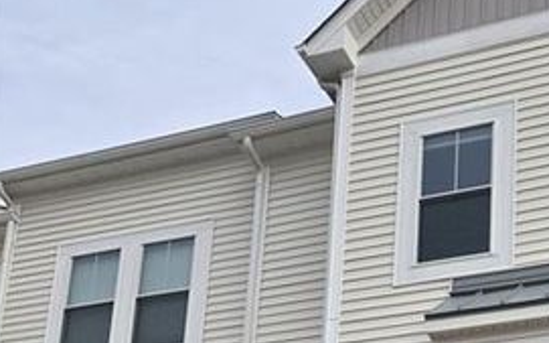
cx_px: 496
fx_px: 897
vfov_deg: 18.7
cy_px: 533
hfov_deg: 32.3
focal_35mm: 60
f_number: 1.7
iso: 12
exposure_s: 1/526
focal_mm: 6.3
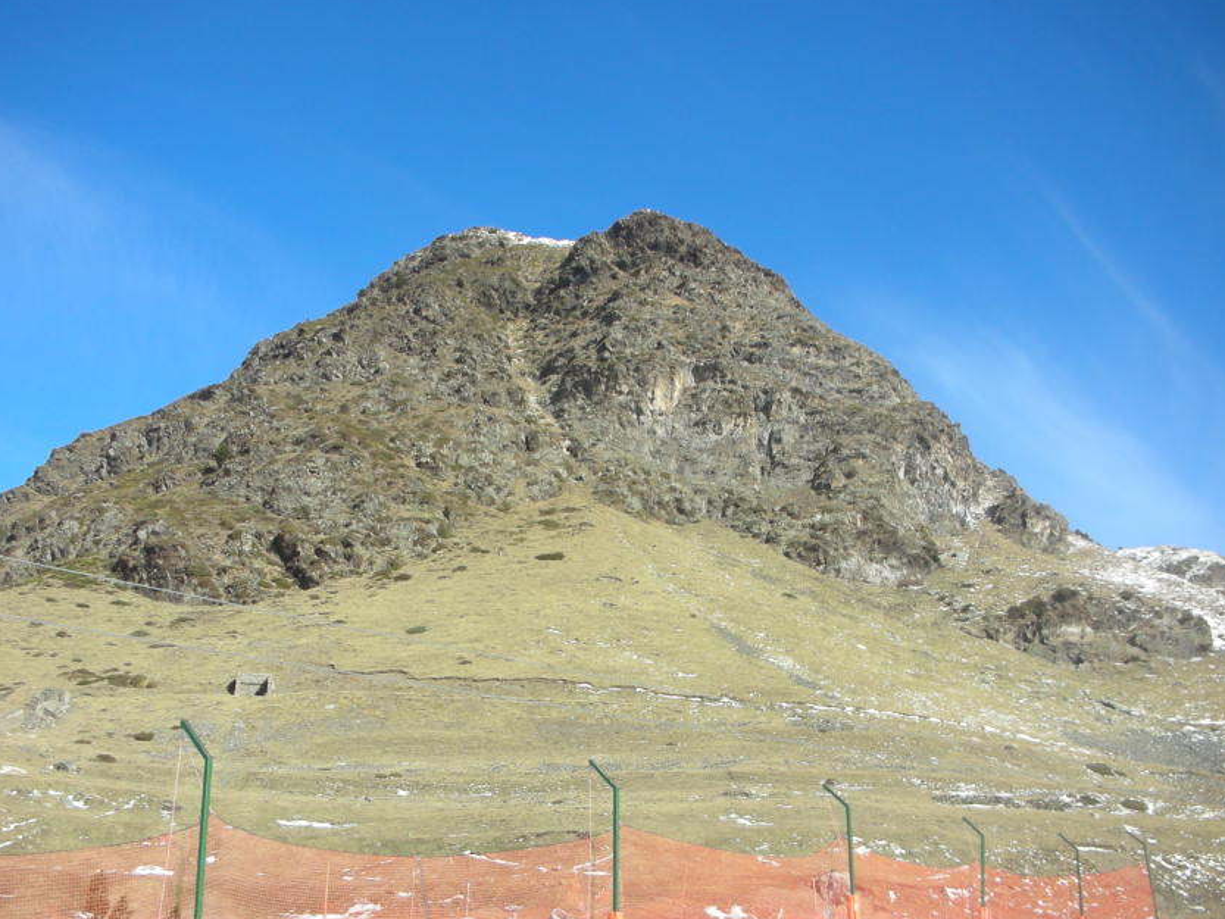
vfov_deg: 33.5
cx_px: 538
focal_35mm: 43
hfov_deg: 43.8
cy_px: 532
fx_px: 1522
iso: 50
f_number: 8.5
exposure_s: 1/55.3
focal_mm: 5.8
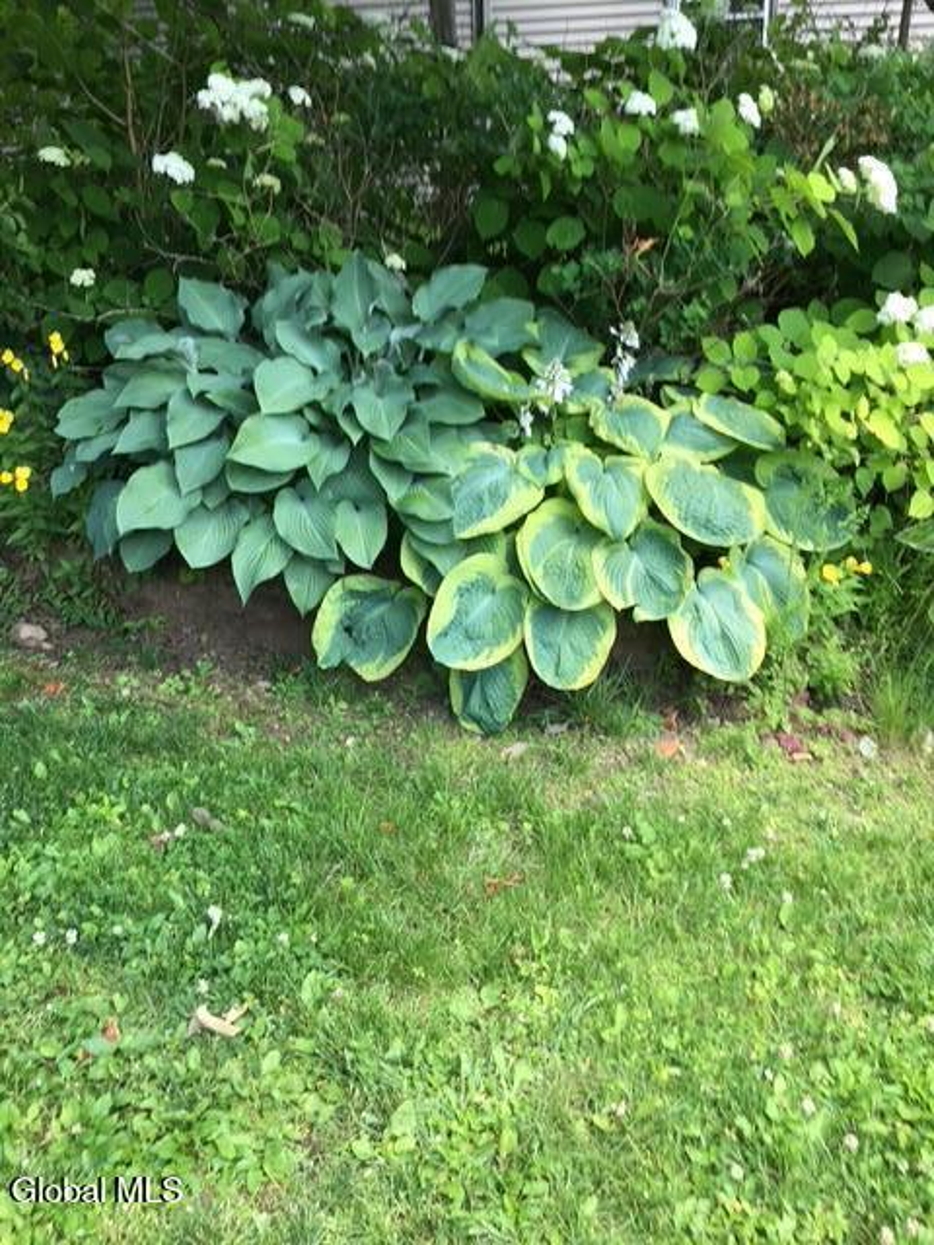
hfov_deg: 48.2
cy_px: 622
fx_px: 1043
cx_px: 467
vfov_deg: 61.7
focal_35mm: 29
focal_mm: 4.15
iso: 25
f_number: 2.2
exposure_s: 1/127
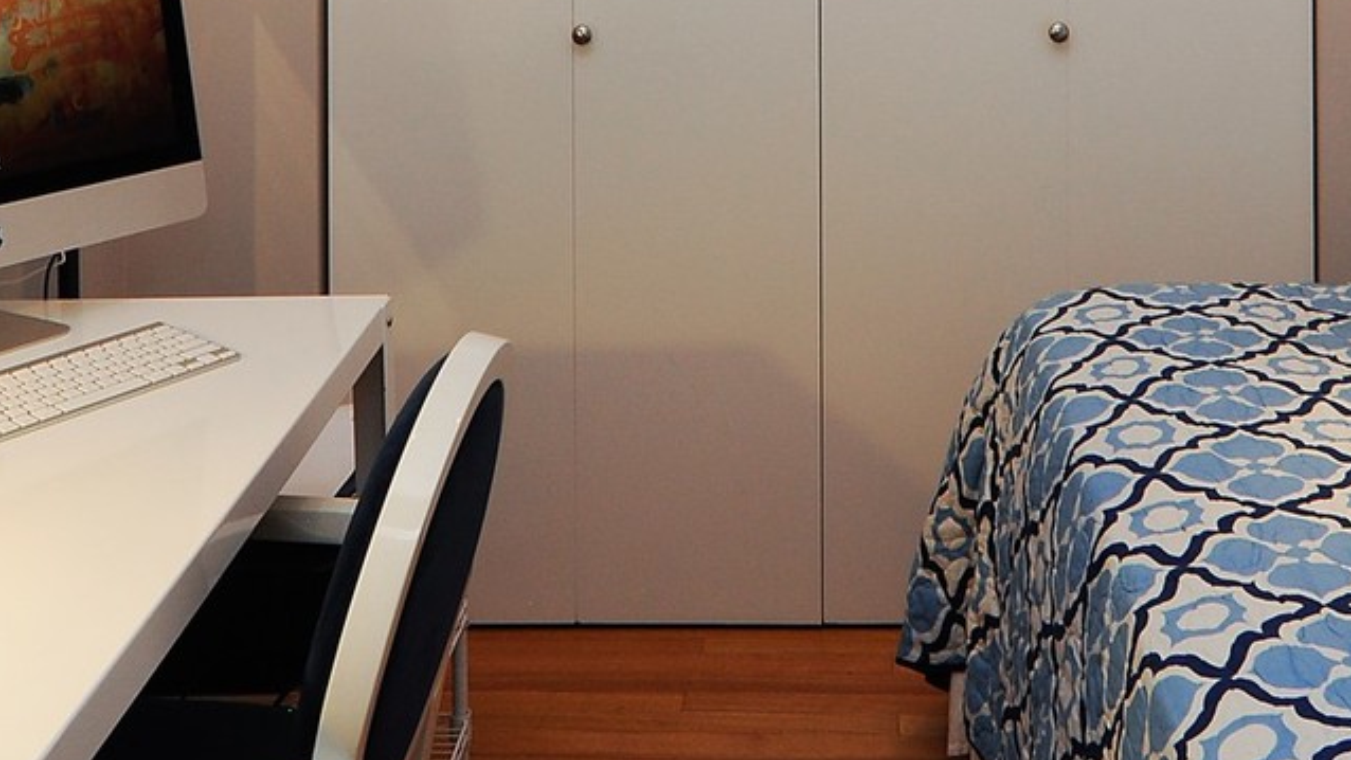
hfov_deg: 42.7
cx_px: 788
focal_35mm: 48
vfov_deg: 22.5
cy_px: -210
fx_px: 1720
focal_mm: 12
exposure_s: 1/3
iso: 200
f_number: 9
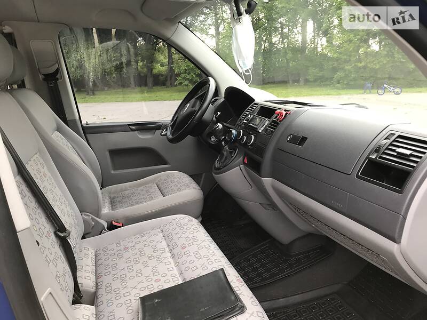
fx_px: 345
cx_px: 214
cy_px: 160
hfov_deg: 63.4
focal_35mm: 28
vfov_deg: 49.7
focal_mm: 4
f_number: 1.8
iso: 32
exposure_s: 1/50
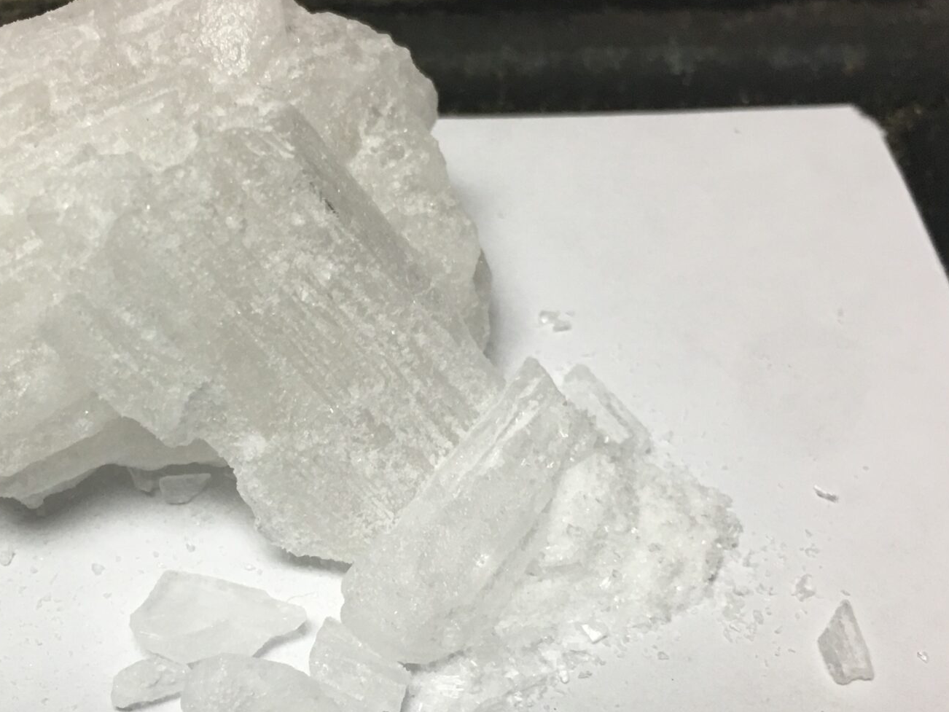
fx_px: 1563
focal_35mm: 57
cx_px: 281
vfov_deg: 25.5
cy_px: 504
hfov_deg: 33.3
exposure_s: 1/30
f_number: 2.2
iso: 40
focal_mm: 4.15
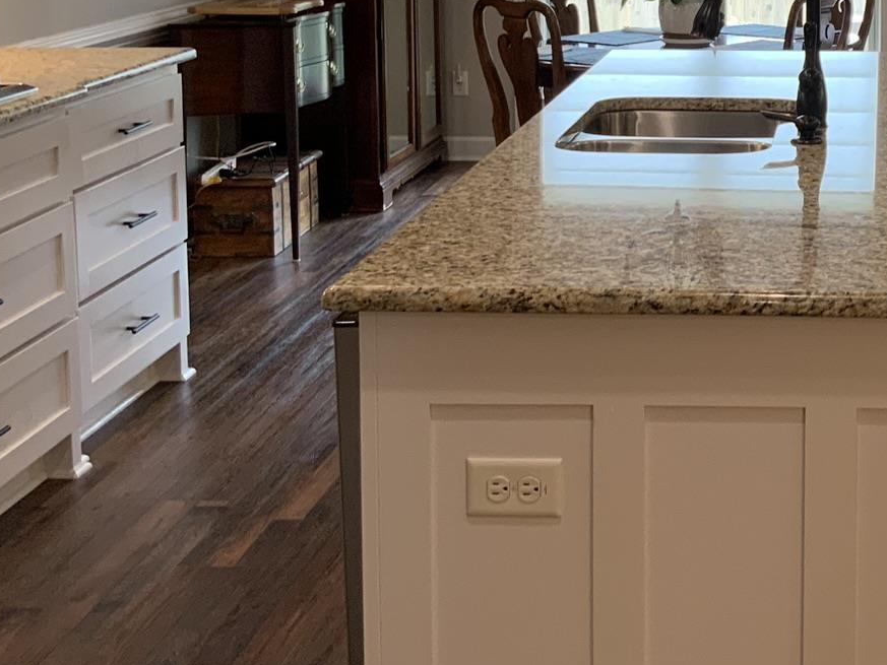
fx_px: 1743
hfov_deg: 27.5
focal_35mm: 68
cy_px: 44
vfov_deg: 21.1
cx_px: 805
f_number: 1.8
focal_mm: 3
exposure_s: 1/60
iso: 64
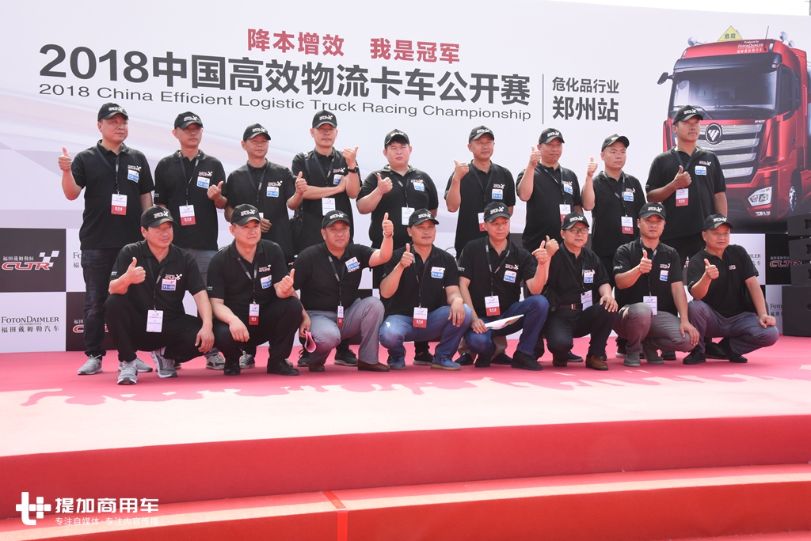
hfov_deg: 48.4
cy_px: 270
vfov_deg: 33.4
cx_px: 406
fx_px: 902
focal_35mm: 40
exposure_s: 1/800
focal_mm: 40
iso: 3200
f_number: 14
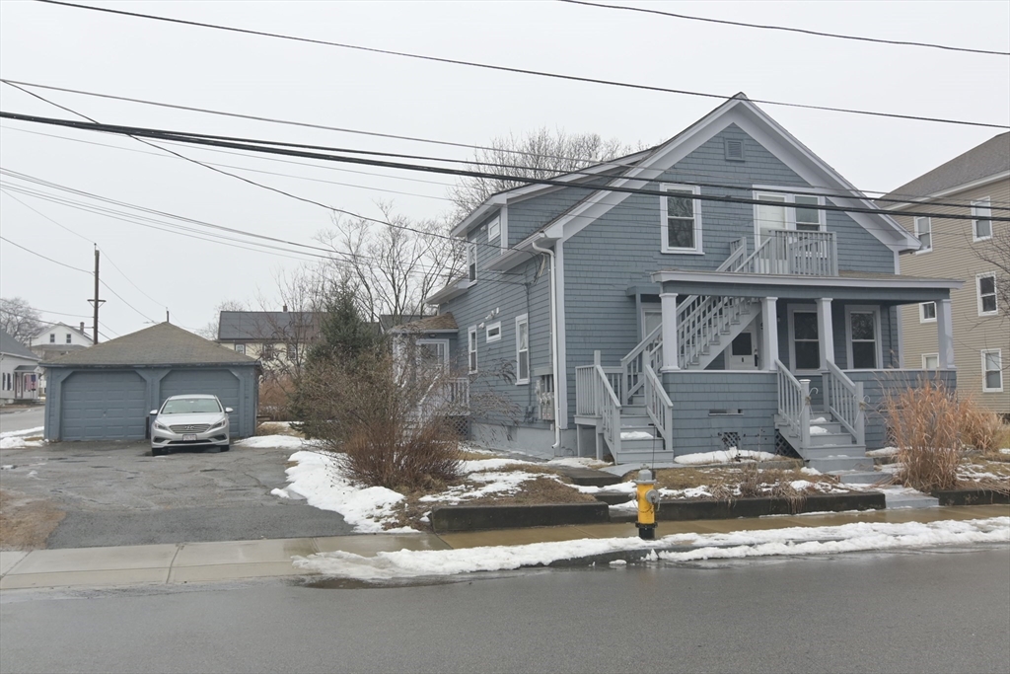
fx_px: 786
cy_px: 337
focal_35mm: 28
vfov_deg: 46.4
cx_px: 505
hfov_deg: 65.5
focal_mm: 19
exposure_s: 1/250
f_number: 8
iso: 400
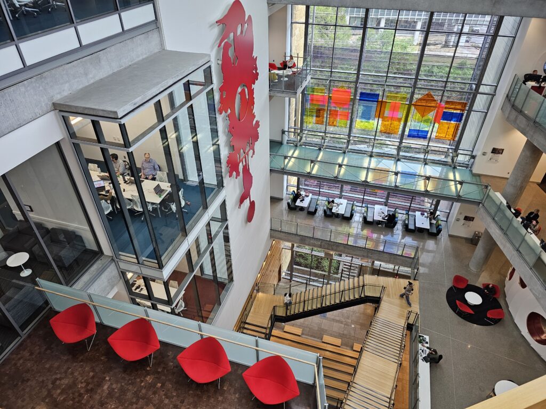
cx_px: 273
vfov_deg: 58.9
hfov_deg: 73.9
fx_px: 363
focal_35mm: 23
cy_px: 204
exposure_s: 1/100
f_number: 1.7
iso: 125
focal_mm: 6.3
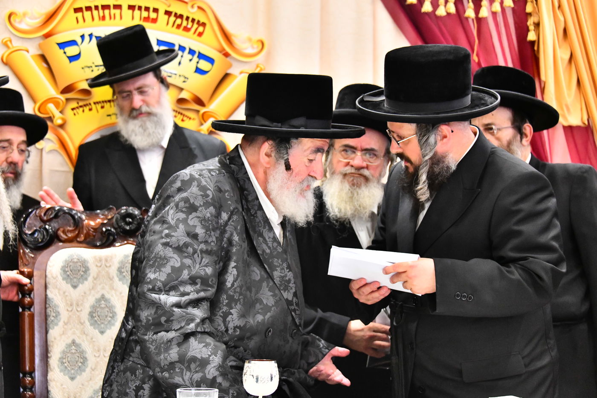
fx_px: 1127
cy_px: 199
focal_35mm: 68
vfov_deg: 20.0
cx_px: 298
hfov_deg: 29.7
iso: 5000
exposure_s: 1/125
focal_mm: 68
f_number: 5
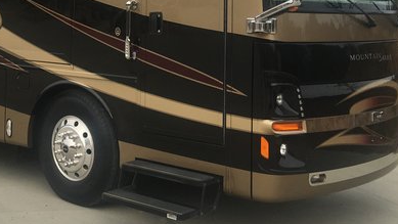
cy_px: 9
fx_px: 686
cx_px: 52
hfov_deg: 31.1
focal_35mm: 65
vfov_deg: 18.2
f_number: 2.2
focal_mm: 4.15
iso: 25
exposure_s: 1/1221
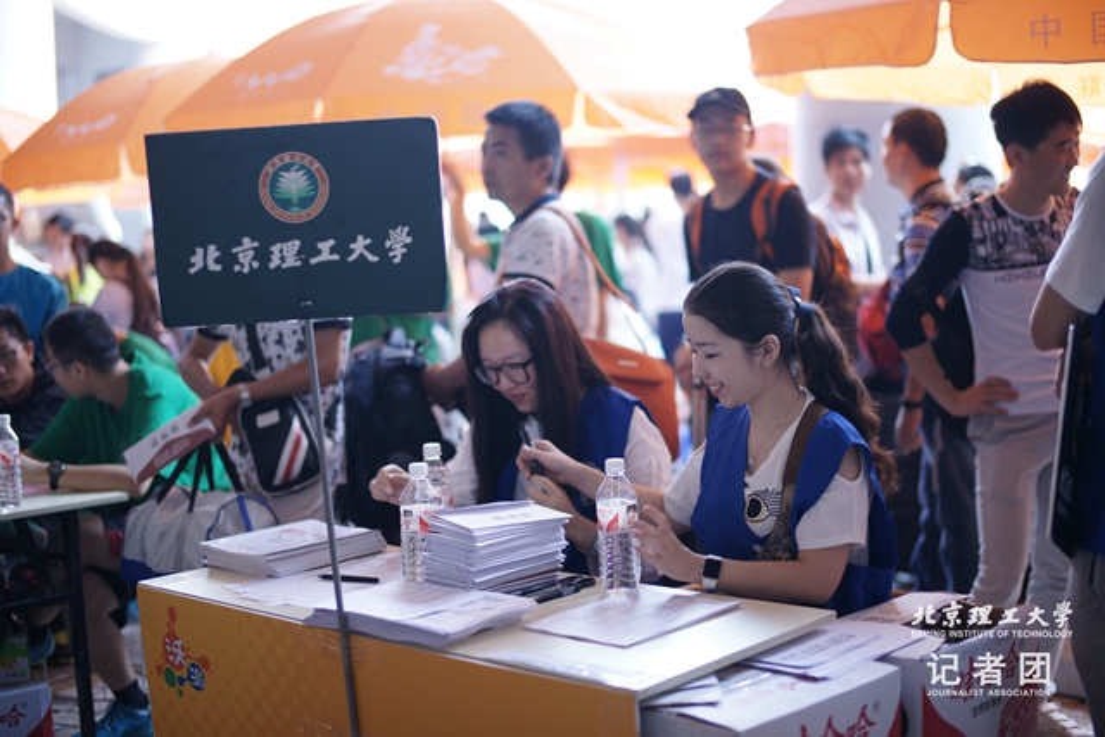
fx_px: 1535
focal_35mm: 50
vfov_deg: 27.0
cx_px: 552
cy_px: 368
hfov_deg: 39.6
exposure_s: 1/125
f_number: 1.4
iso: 200
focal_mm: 50
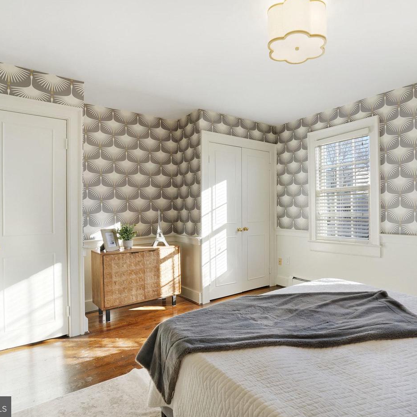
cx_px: 264
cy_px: 204
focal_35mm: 21
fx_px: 286
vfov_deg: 72.1
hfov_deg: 70.8
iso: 1250
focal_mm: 16
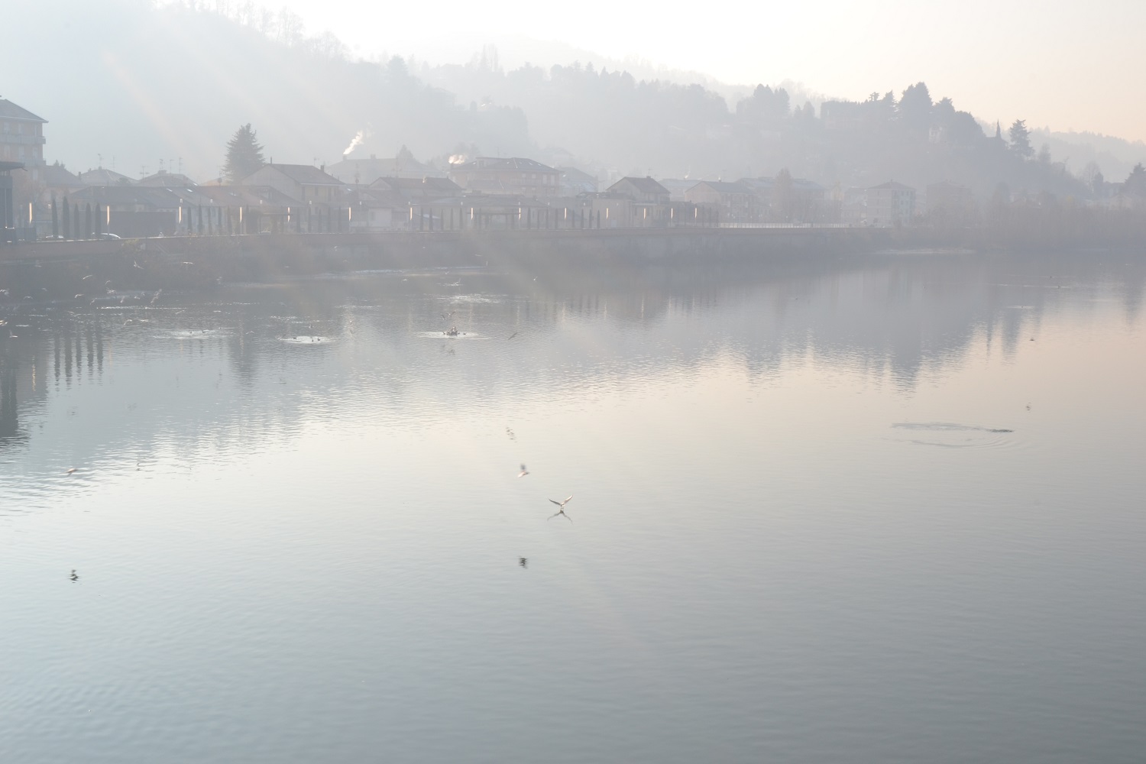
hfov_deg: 42.3
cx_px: 573
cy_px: 382
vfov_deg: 28.9
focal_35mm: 46
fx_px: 1480
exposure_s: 1/60
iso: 200
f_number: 20
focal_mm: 31
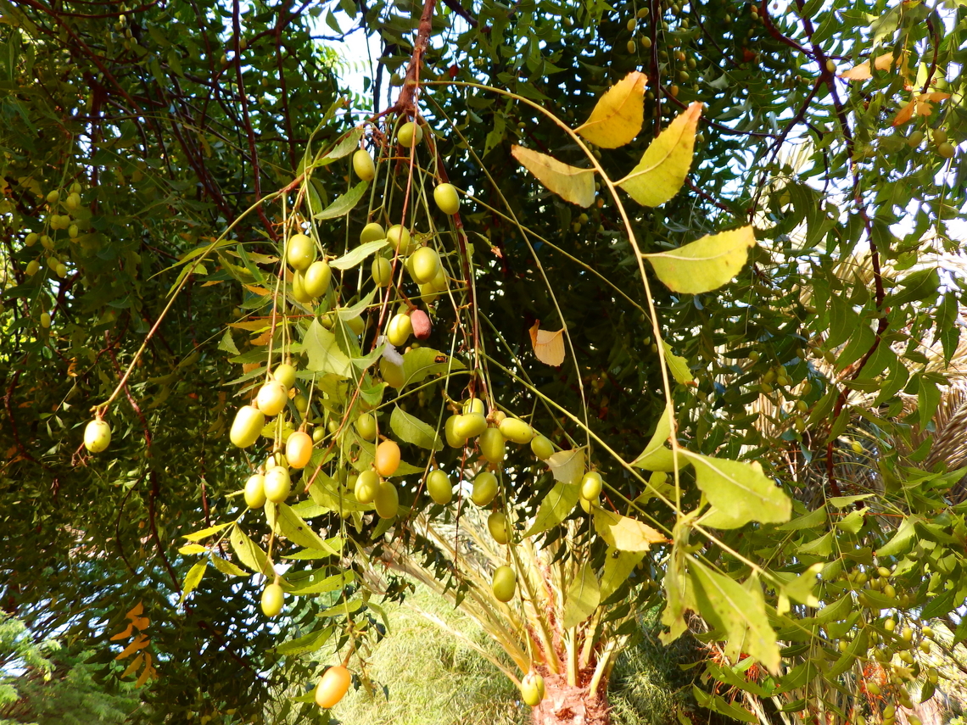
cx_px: 484
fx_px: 894
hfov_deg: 56.8
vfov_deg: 44.2
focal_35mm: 32
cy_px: 362
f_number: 3.7
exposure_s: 1/50
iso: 80
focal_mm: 5.7
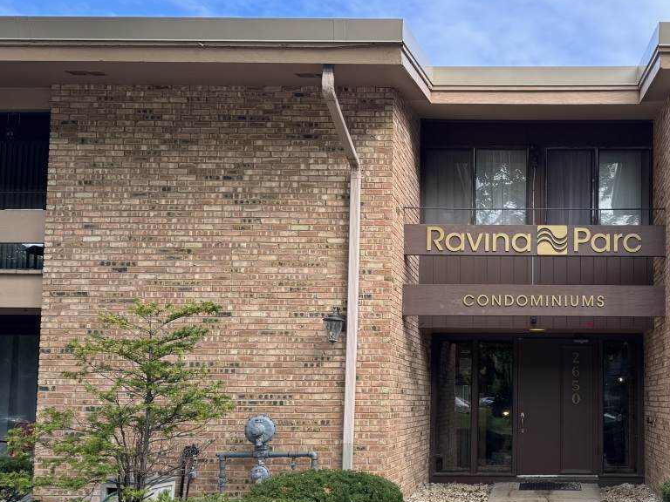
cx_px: 551
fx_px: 774
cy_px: 343
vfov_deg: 35.5
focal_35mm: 40
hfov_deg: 44.2
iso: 80
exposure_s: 1/588
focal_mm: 6.76
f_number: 1.78
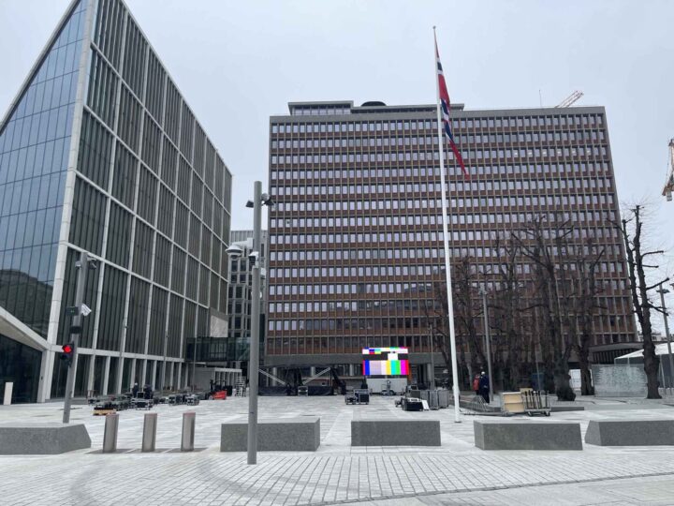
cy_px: 253
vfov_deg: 54.9
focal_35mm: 25
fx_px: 487
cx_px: 337
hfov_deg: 69.4
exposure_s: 1/1011
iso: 32
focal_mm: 5.1
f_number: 1.6
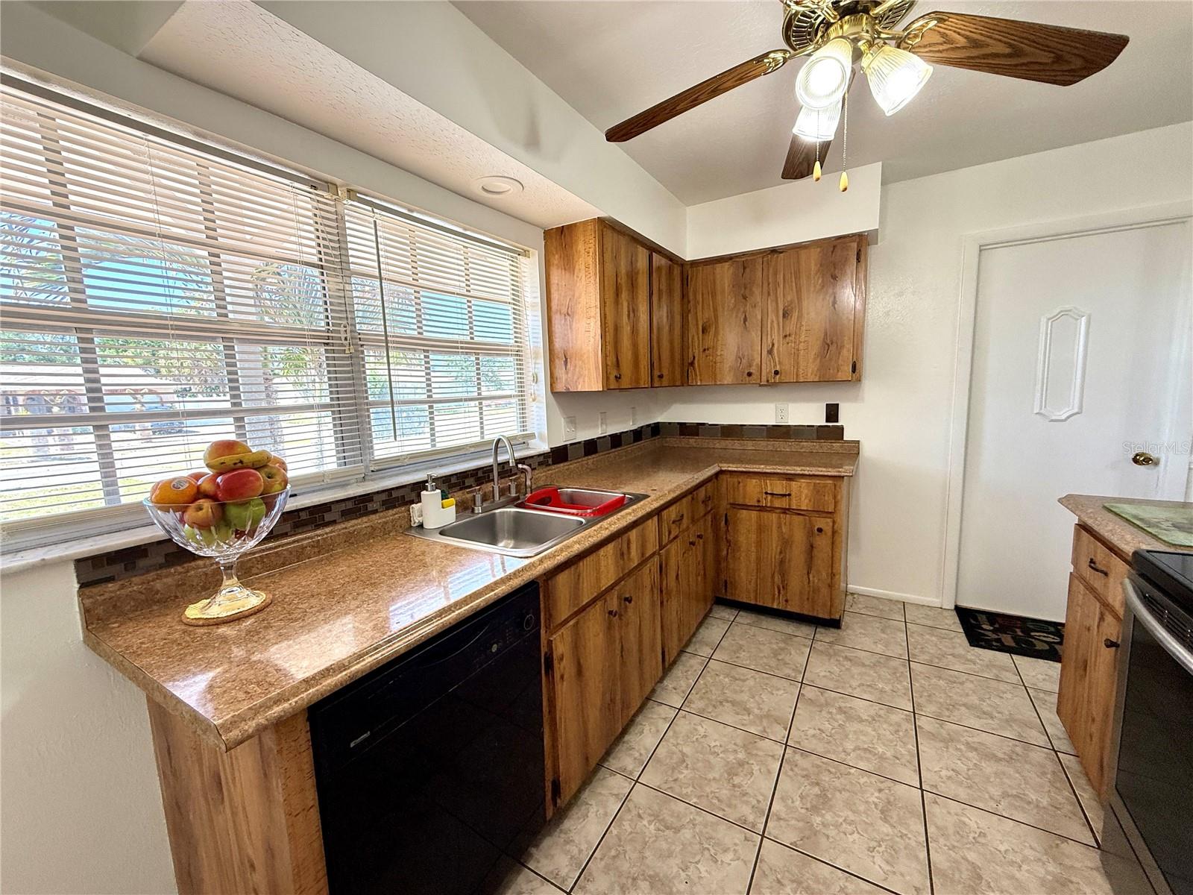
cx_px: 596
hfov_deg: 102.1
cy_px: 448
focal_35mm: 14
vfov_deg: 85.7
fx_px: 482
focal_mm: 2.22
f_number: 2.2
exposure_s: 1/99
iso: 100
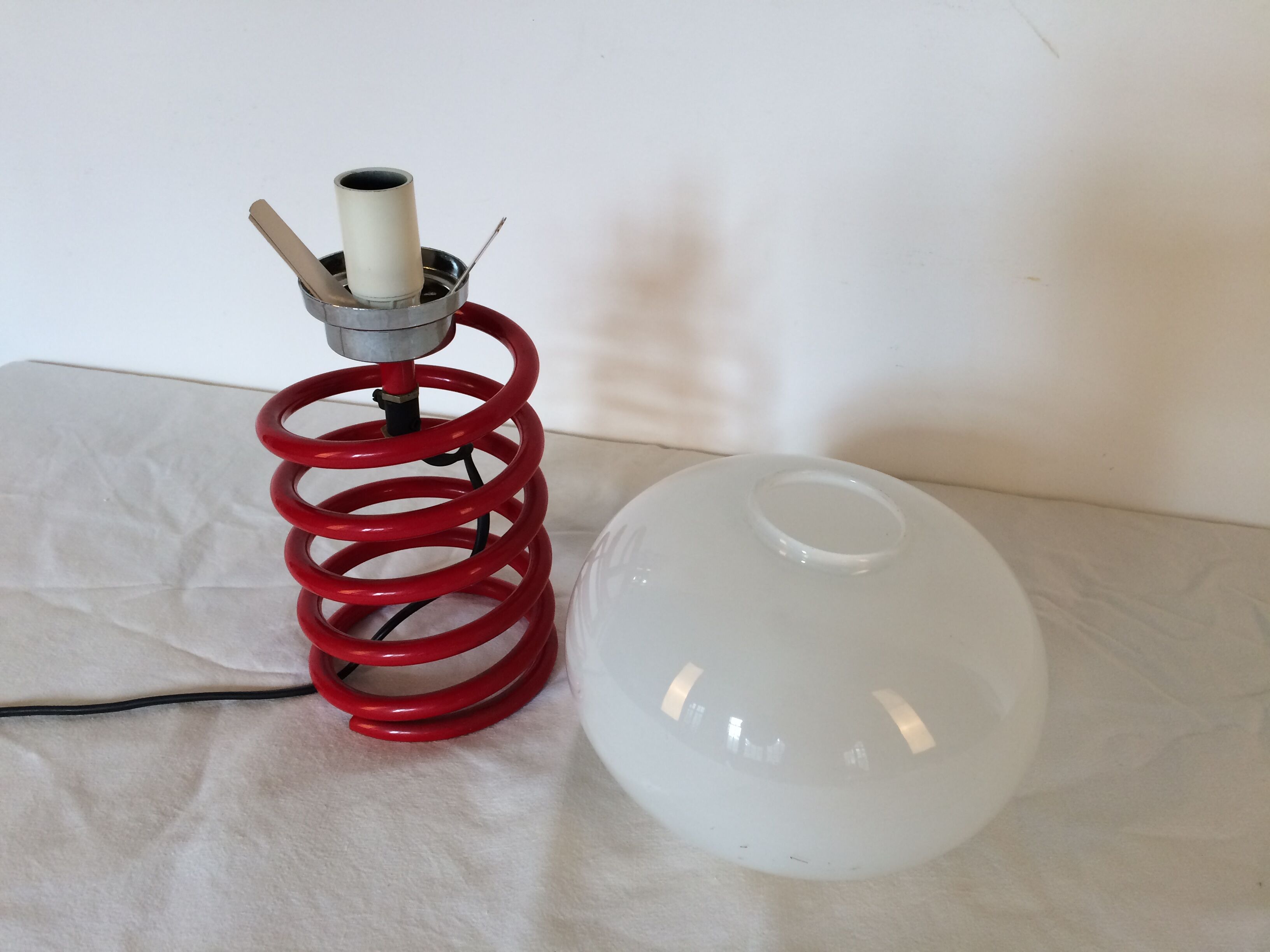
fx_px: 1064
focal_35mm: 29
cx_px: 635
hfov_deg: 61.7
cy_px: 476
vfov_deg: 48.2
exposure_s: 1/33
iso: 50
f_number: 2.2
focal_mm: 4.15
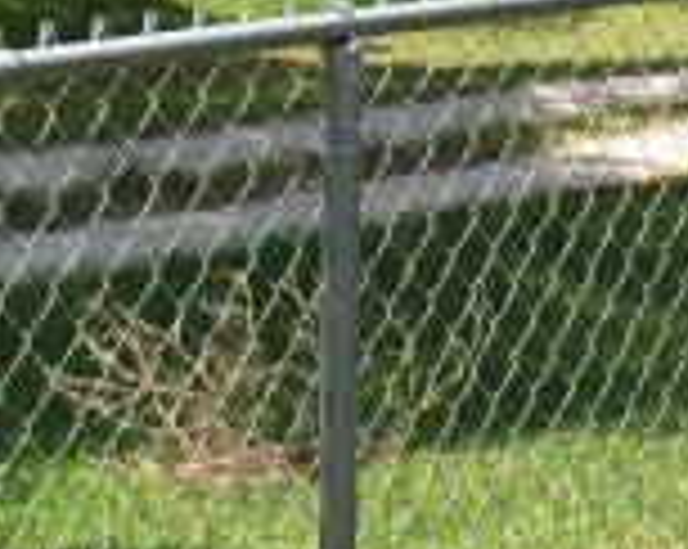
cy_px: -434
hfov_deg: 10.2
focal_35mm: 190
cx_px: 283
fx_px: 3864
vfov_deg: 7.9
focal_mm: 4.15
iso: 32
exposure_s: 1/1053
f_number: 2.2
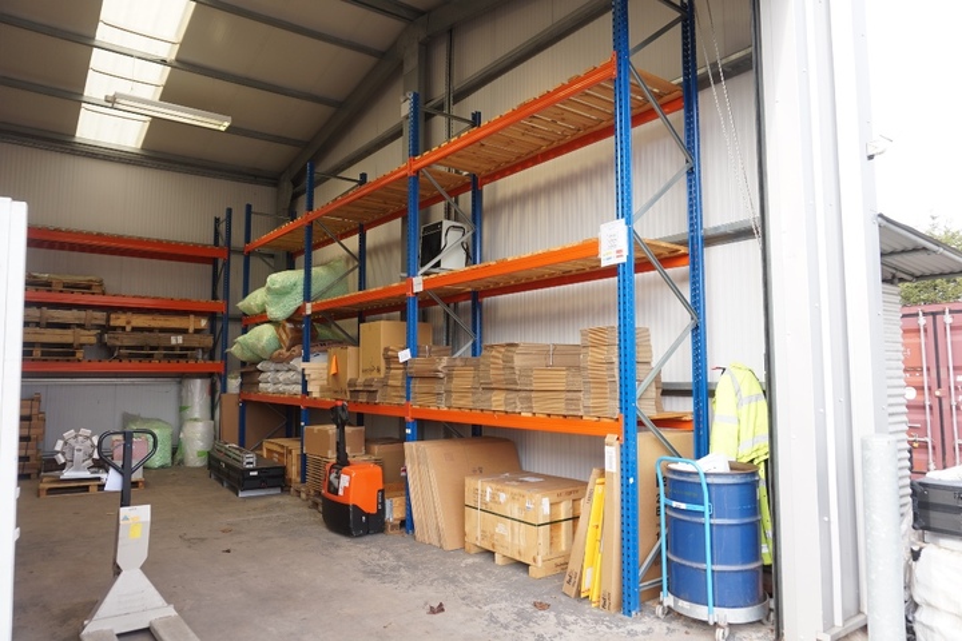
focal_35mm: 24
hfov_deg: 73.7
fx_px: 641
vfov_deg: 53.1
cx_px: 481
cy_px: 320
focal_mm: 16
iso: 100
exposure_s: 1/60
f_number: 4
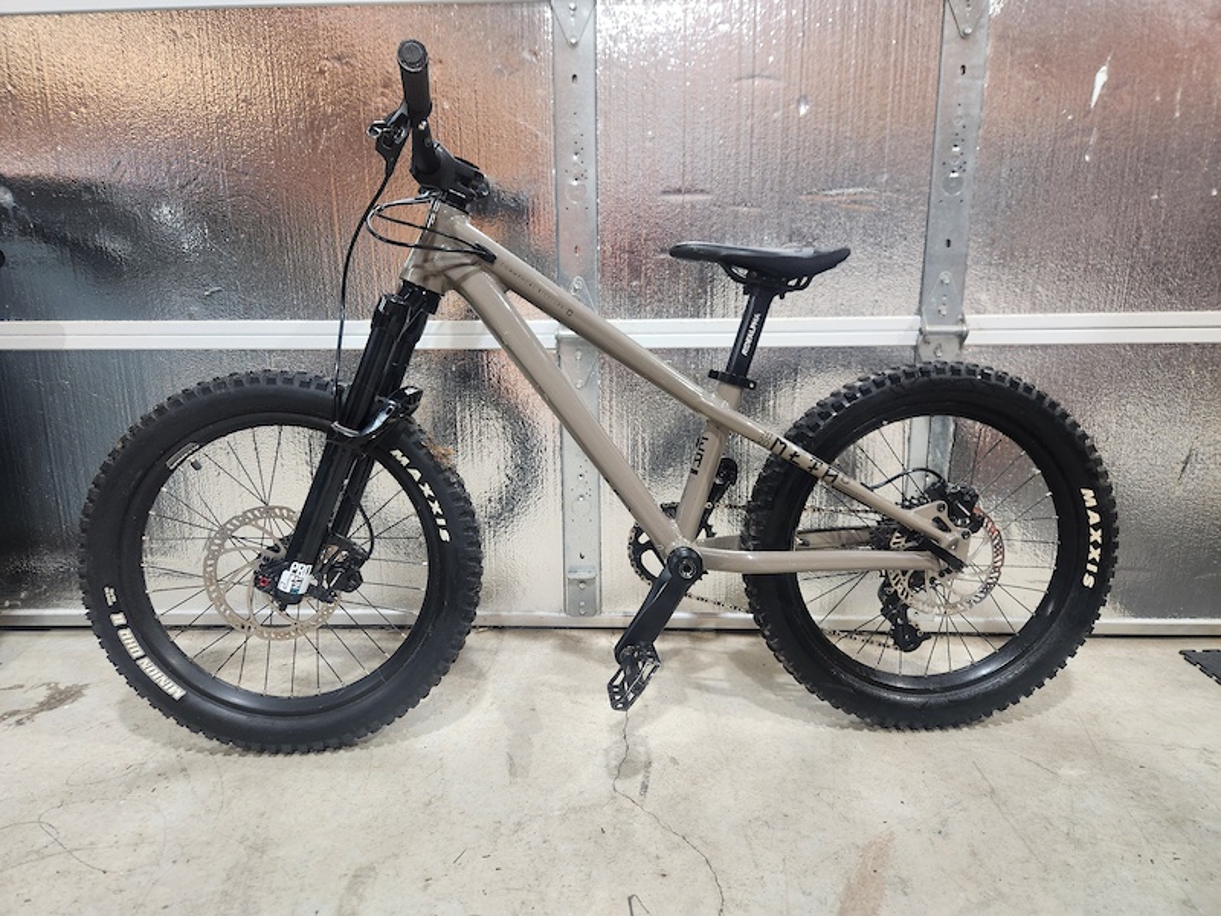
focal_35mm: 23
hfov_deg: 73.9
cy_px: 458
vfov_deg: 58.9
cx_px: 610
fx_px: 811
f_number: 1.8
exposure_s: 1/120
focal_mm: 5.4
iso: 250
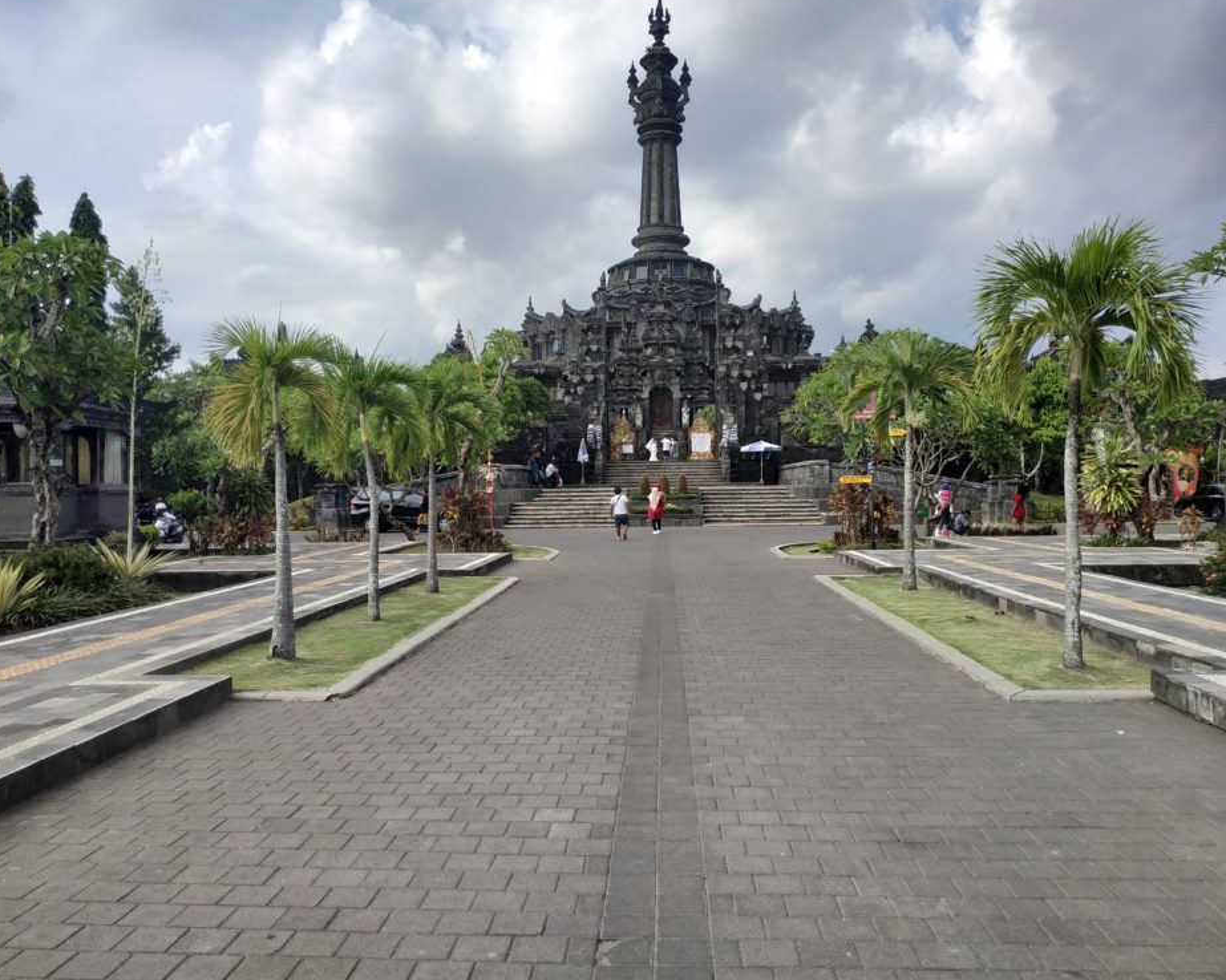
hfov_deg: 66.0
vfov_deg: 54.9
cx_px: 611
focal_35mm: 26
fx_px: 943
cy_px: 491
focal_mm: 3.94
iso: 125
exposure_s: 1/2304
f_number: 1.9
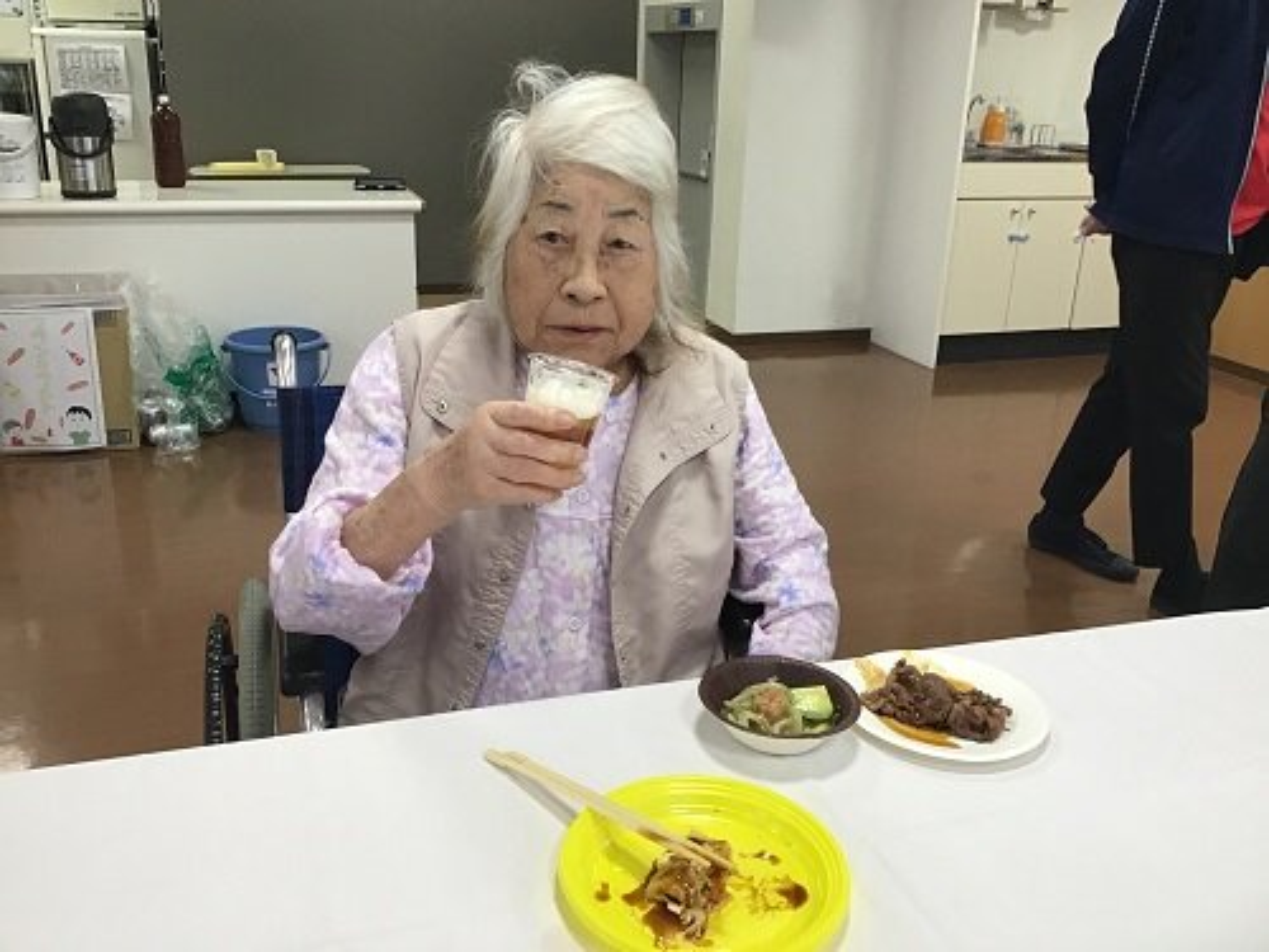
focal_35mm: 31
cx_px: 634
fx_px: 1136
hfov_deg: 58.4
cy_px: 476
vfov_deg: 45.4
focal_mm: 3.3
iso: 32
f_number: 2.4
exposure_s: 1/30
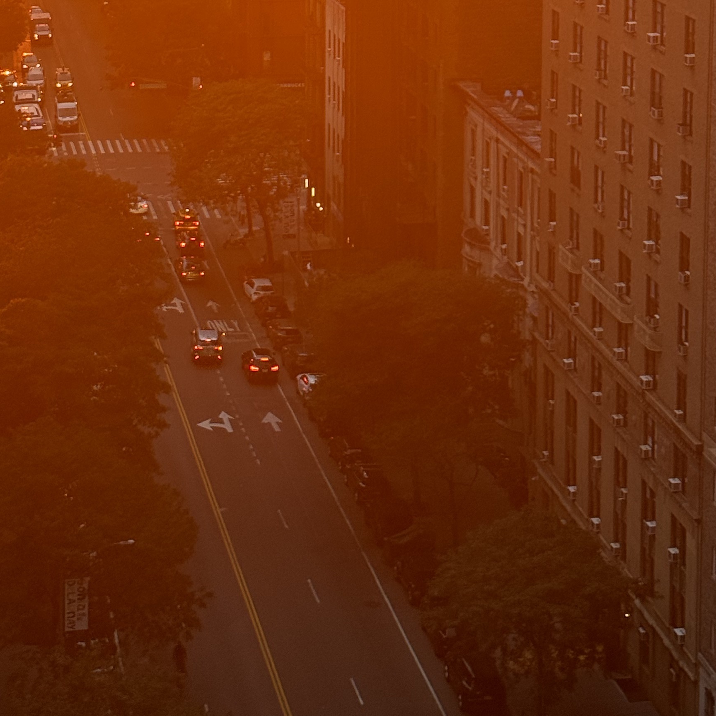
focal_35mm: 99
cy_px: -67
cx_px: 419
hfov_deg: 17.6
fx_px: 2317
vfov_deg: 17.0
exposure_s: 1/187
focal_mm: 6.76
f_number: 1.78
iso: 64
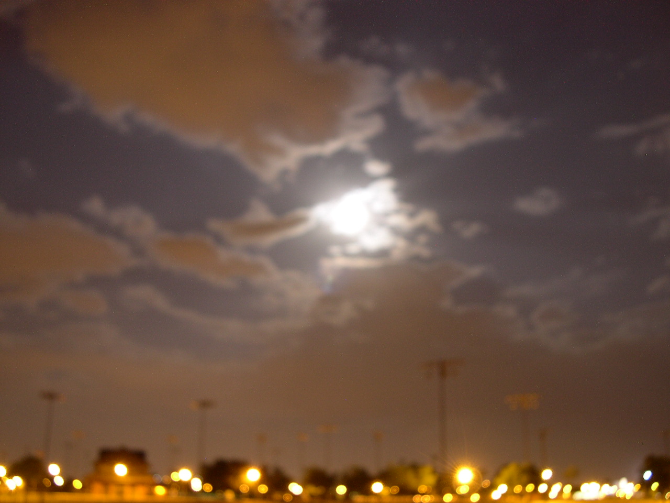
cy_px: 252
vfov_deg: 37.7
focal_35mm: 38
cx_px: 335
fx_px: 735
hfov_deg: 49.0
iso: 100
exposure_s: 8
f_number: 2.8
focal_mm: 8
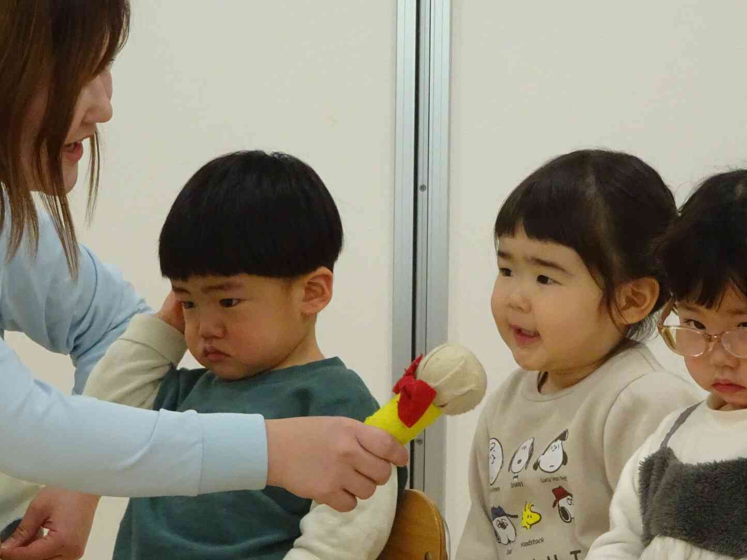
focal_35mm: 235
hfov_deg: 8.4
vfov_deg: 6.3
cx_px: 434
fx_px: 5071
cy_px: 374
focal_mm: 23.7
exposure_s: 1/160
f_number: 5.6
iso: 800
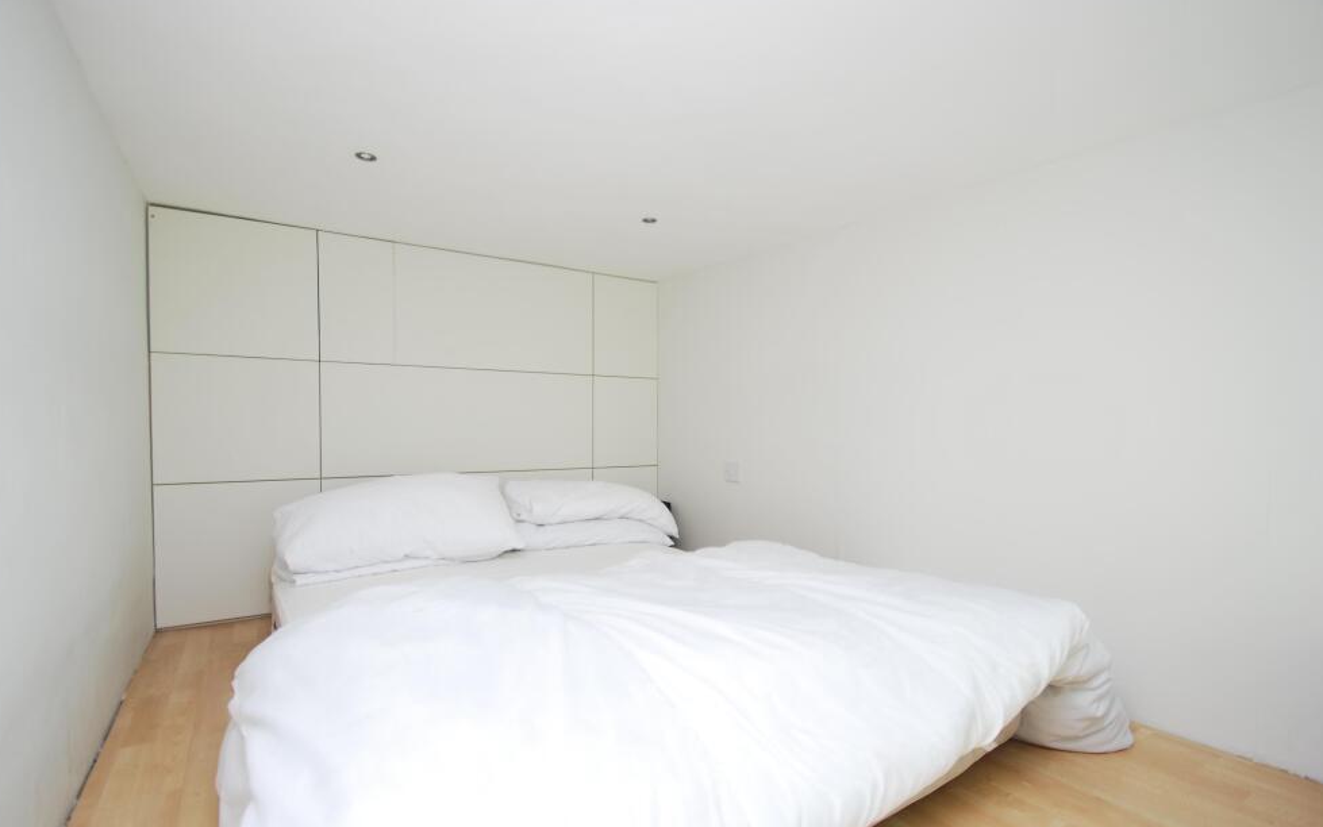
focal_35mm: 16
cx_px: 650
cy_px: 425
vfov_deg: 71.2
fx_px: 577
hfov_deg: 97.8
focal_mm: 10
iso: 200
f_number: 3.5
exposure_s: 1/30
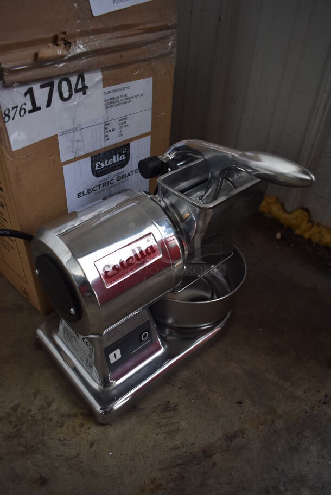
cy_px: 248
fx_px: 372
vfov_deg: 67.3
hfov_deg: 48.0
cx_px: 166
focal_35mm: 27
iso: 500
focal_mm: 18
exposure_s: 1/250
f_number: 3.5
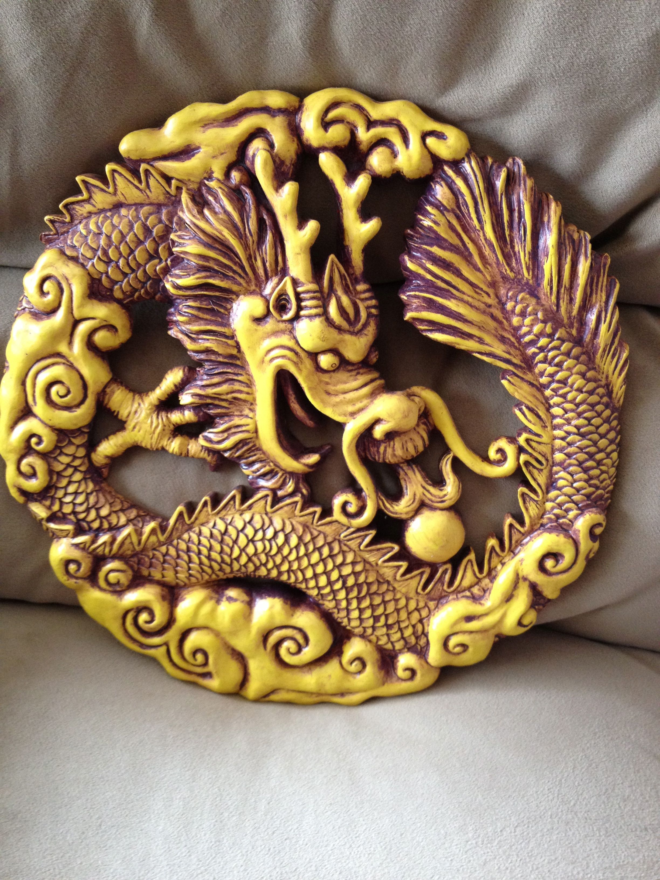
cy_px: 440
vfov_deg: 52.6
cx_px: 330
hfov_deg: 40.7
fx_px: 890
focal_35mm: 35
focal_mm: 4.28
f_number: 2.4
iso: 200
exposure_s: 1/20
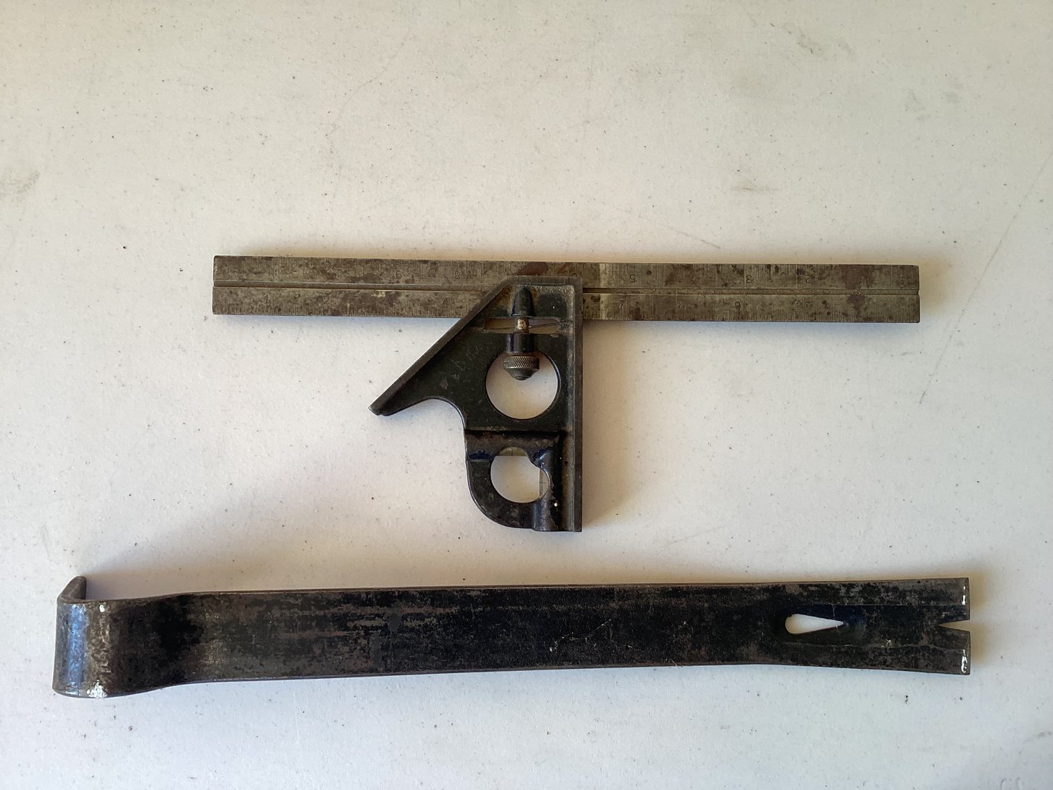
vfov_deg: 45.4
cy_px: 395
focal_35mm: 31
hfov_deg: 58.3
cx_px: 526
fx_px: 943
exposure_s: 1/100
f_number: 2.4
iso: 50
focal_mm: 3.3
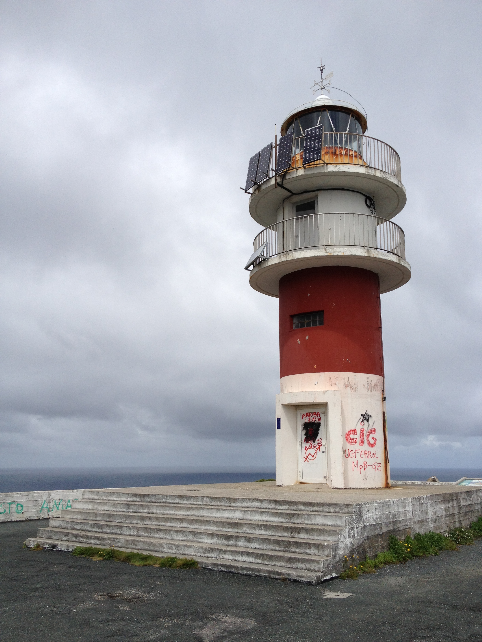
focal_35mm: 35
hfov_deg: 40.7
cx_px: 241
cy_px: 321
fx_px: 650
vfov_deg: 52.6
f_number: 2.4
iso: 64
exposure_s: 1/3067
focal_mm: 4.28
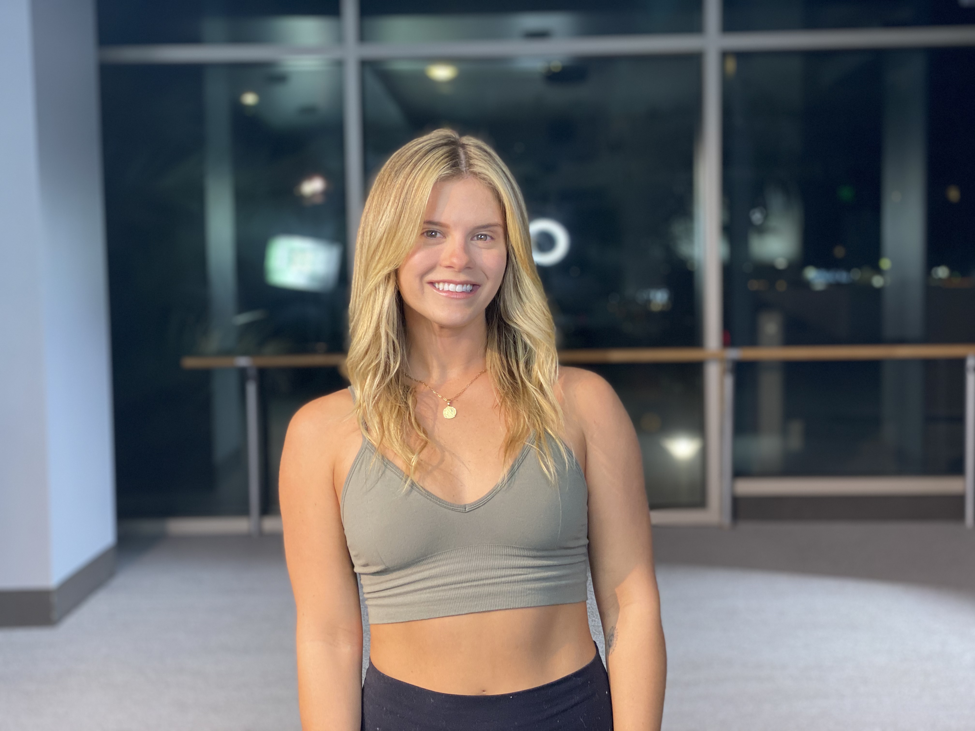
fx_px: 1465
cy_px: 366
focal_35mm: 52
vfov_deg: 28.0
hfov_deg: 36.8
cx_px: 488
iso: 64
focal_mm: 6
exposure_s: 1/120
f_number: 2
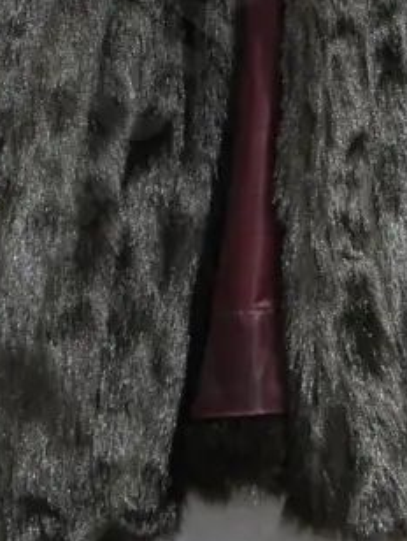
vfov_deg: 19.3
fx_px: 1454
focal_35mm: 93
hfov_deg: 15.8
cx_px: 343
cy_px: -183
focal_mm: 14
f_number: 3.5
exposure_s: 1/60
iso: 1250
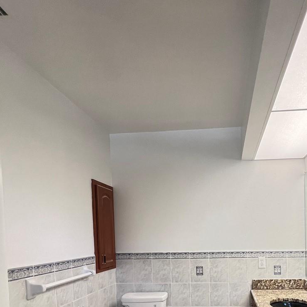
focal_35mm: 25
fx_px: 251
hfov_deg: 60.9
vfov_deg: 58.4
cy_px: 244
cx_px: 213
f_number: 1.8
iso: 125
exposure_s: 1/61
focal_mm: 1.57
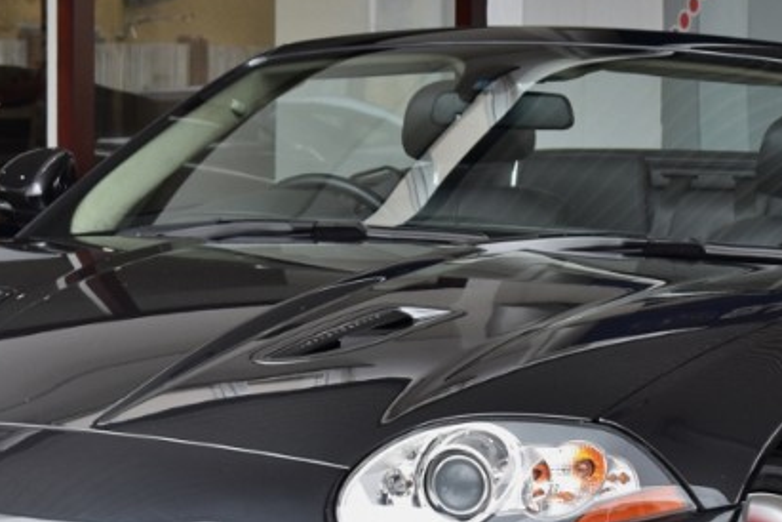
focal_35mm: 168
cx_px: 386
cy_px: 383
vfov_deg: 8.2
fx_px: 3654
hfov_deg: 12.2
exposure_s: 1/125
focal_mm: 45
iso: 400
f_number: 5.6
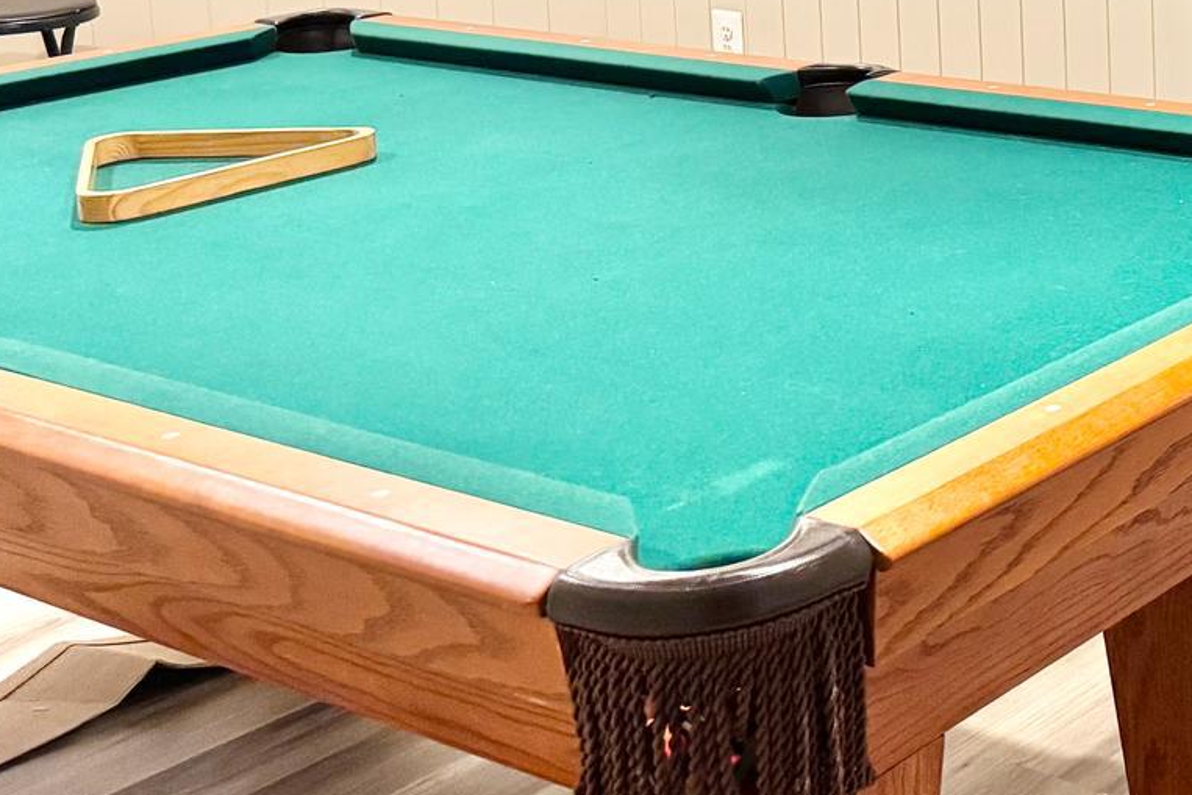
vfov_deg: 19.2
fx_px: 2219
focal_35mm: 67
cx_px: 1579
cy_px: -144
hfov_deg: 25.5
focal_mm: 6.76
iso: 640
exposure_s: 1/60
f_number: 1.78
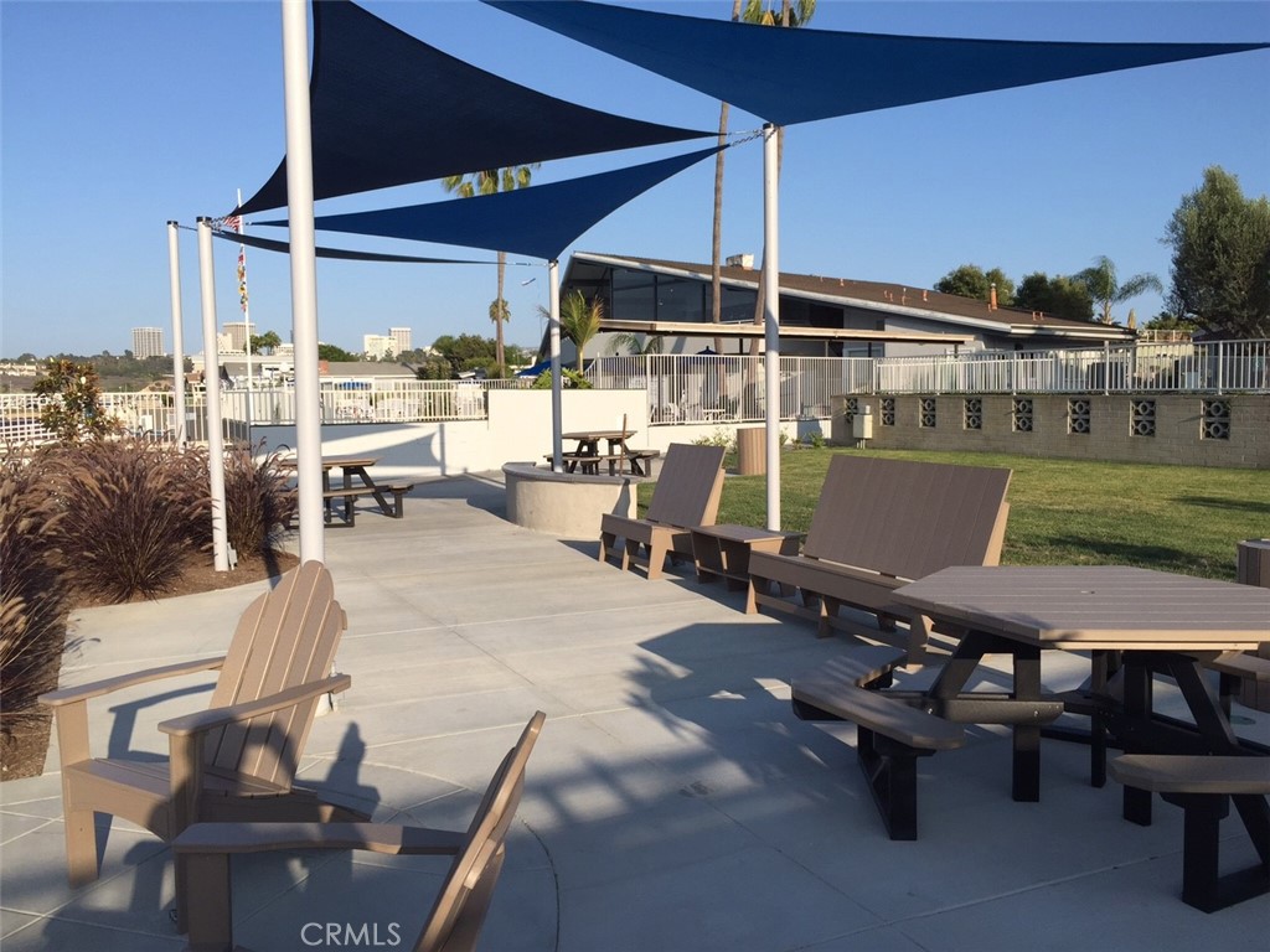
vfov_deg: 48.2
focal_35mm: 29
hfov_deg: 61.7
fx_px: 1064
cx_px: 635
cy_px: 476
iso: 32
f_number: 2.2
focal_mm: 4.15
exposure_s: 1/1721
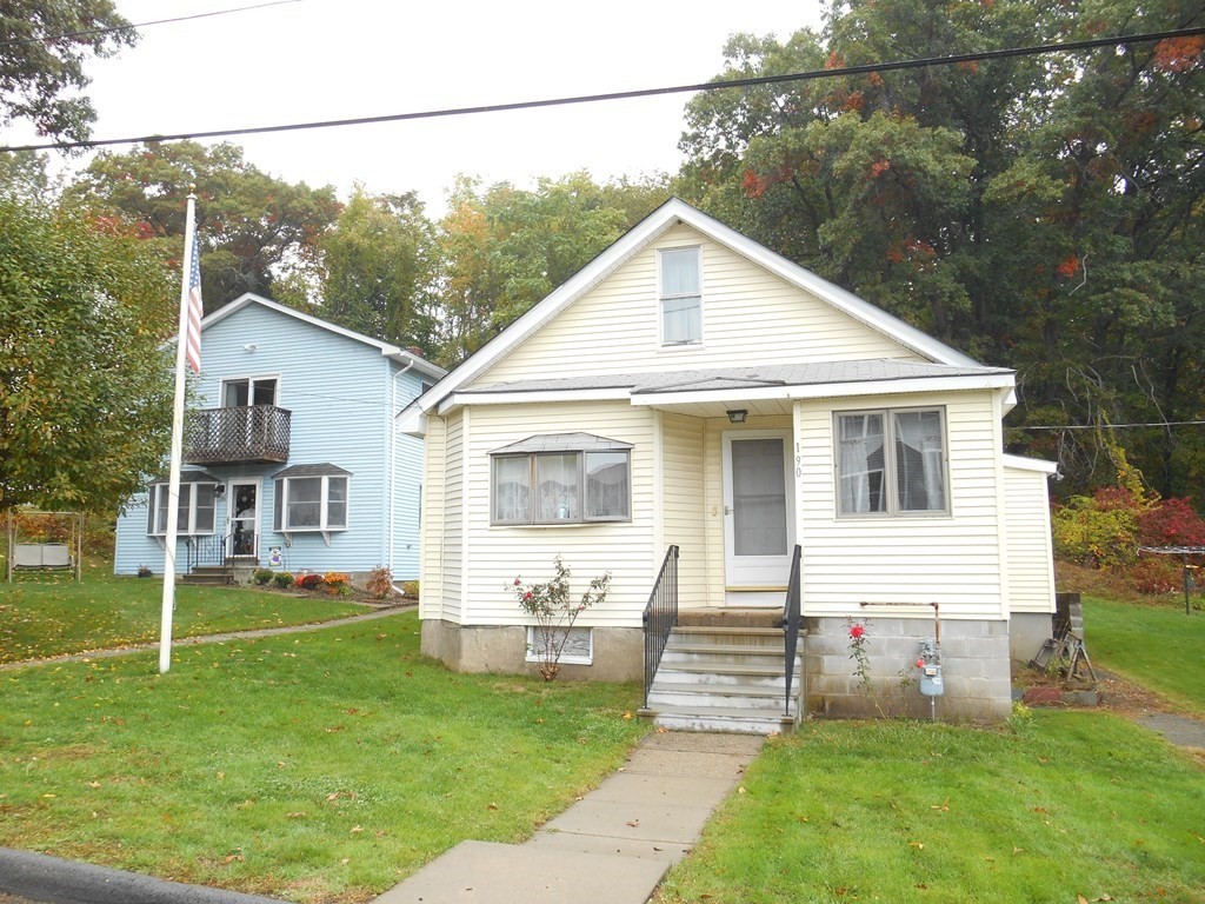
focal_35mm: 26
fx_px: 905
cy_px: 452
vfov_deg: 53.1
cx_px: 602
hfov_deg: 67.3
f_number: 3.4
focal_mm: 4.7
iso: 80
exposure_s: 1/100
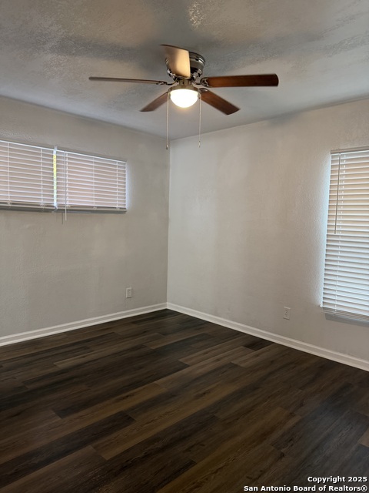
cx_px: 184
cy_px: 246
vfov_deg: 71.6
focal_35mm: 24
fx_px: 341
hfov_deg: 56.8
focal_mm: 6.76
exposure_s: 1/60
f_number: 1.78
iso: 200
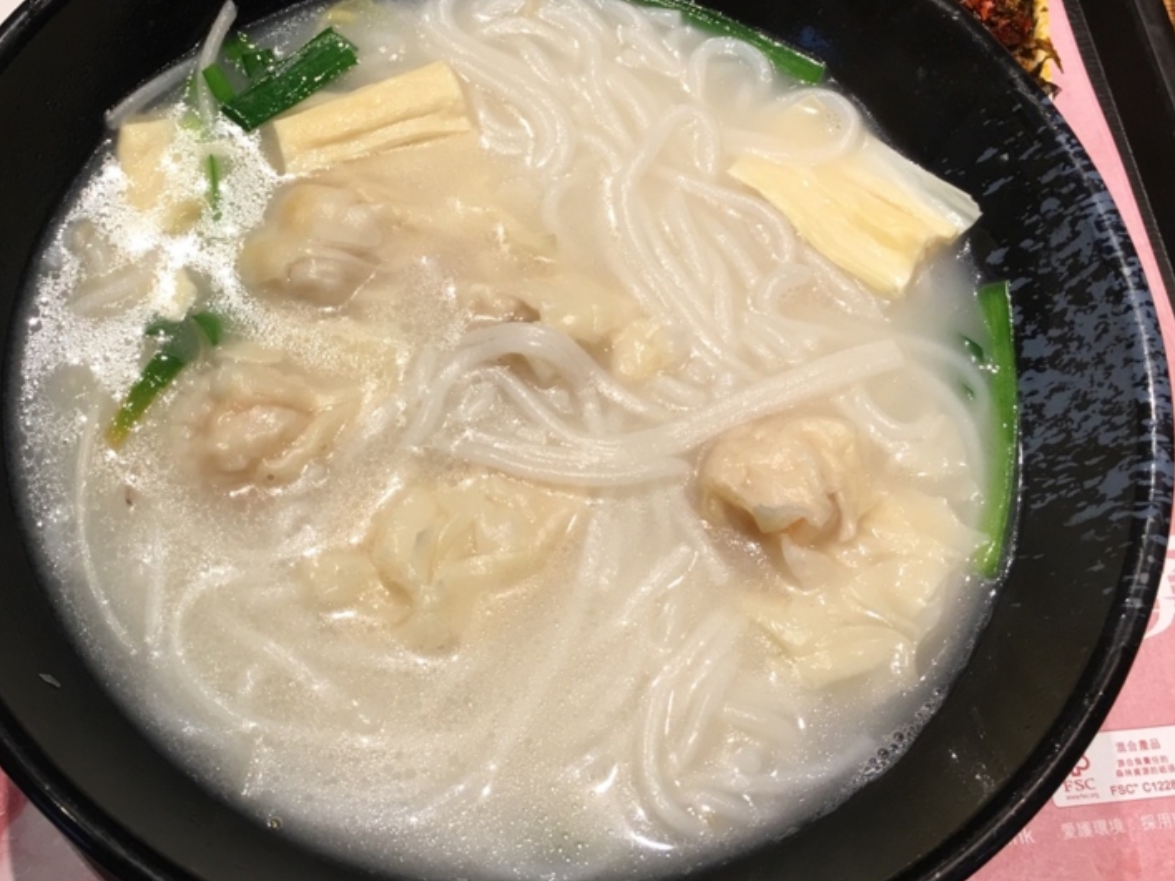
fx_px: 1425
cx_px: 429
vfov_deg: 34.3
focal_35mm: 42
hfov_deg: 44.4
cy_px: 374
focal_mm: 4.15
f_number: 2.2
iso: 25
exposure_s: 1/33
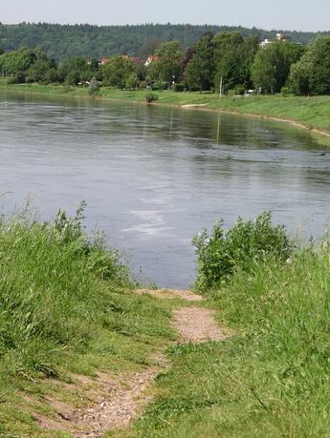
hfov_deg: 12.7
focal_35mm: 117
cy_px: 220
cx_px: 123
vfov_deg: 16.8
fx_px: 1485
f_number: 5
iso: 64
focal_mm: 17.4
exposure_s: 1/400
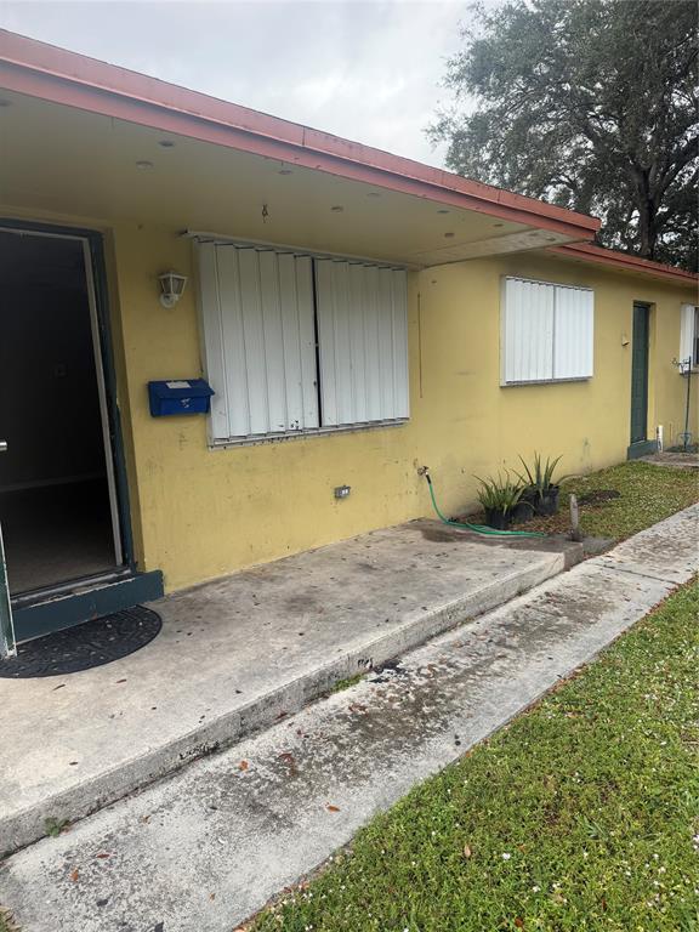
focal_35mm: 24
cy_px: 466
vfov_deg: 71.6
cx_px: 350
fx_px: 646
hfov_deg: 56.8
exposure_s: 1/2703
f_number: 1.78
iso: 100
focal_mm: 6.76
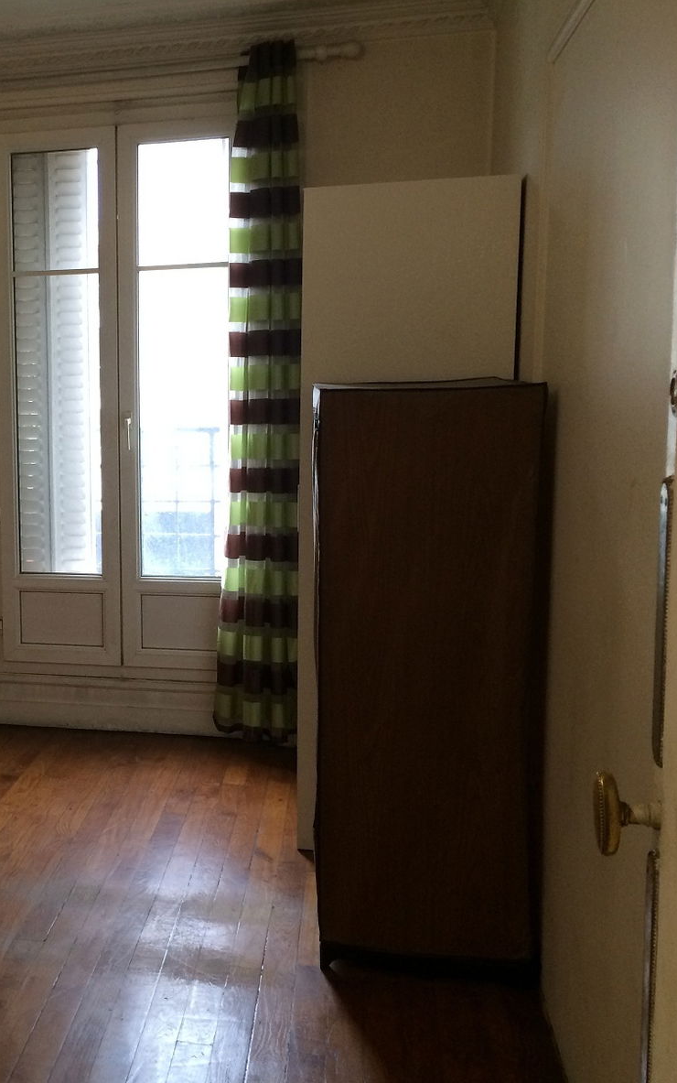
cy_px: 541
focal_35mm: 43
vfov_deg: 46.2
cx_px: -3
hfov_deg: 28.1
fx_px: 1269
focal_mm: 4.12
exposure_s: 1/30
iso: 64
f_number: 2.2
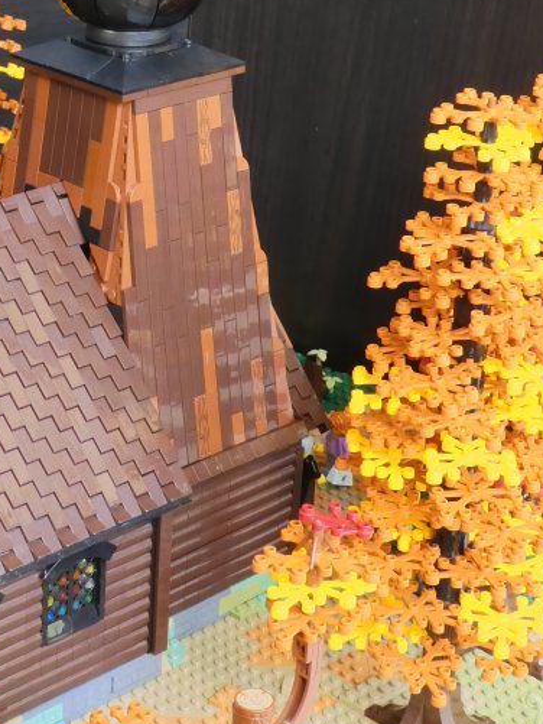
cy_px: 233
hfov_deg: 16.3
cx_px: 133
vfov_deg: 21.7
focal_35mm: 90
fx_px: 1882
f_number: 4
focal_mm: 8.4
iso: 800
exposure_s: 1/20
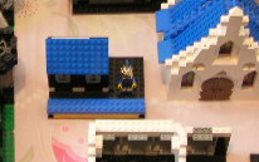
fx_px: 883
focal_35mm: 125
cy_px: -1
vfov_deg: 10.4
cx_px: 59
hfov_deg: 16.6
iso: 200
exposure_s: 1/16.6
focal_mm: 7.8
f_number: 2.8
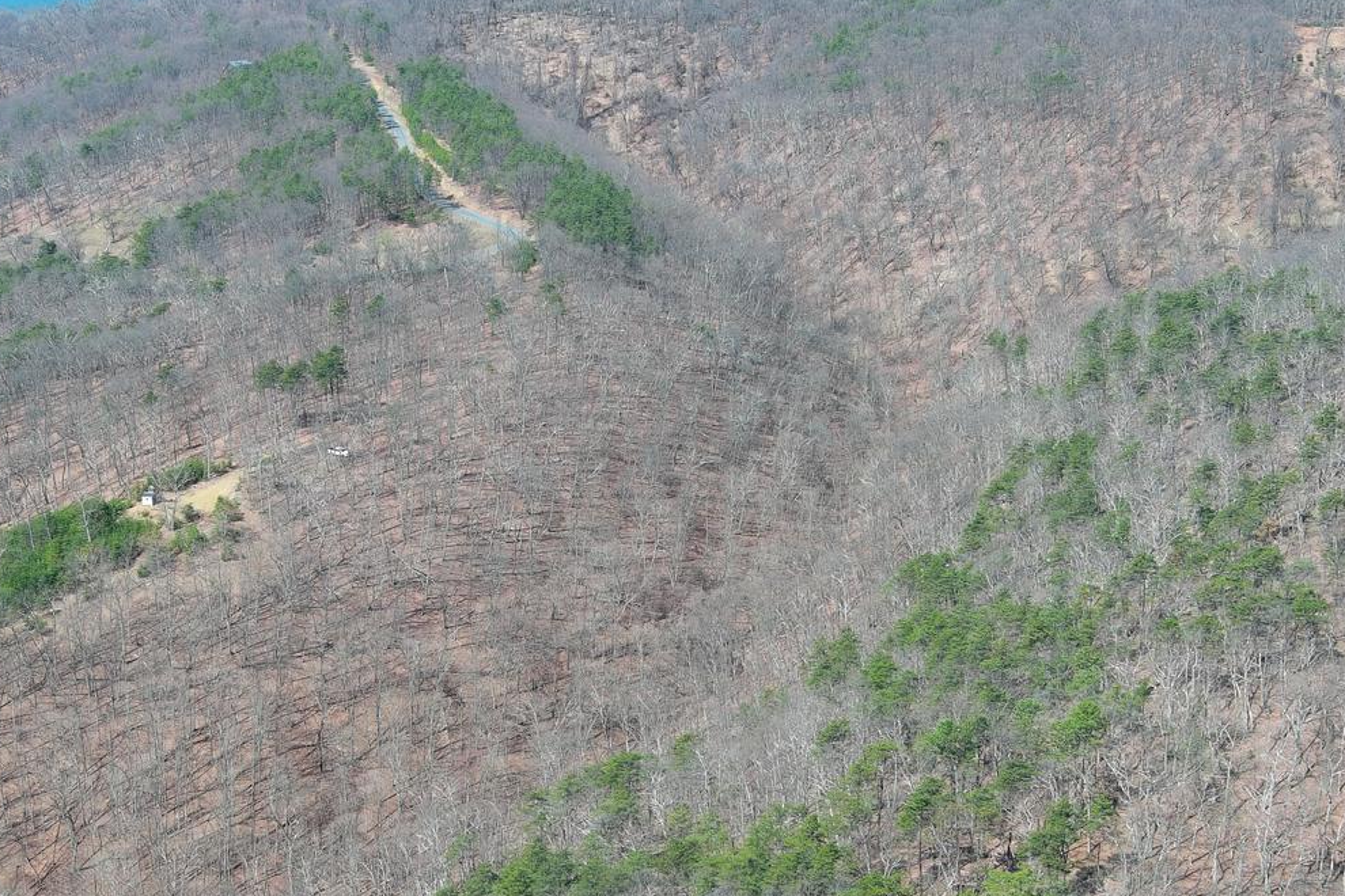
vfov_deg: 22.5
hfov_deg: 33.2
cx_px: 501
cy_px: 590
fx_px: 2241
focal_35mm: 60
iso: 100
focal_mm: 10.57
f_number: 2.8
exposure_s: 1/604
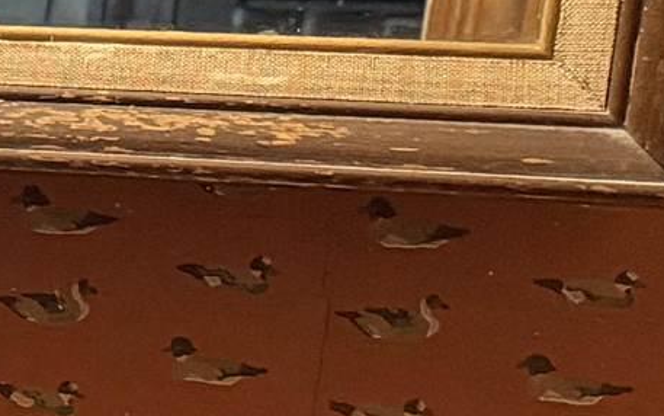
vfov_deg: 7.6
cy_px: 591
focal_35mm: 171
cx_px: -1293
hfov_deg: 9.6
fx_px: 3096
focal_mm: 6.76
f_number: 1.78
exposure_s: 1/40
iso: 640
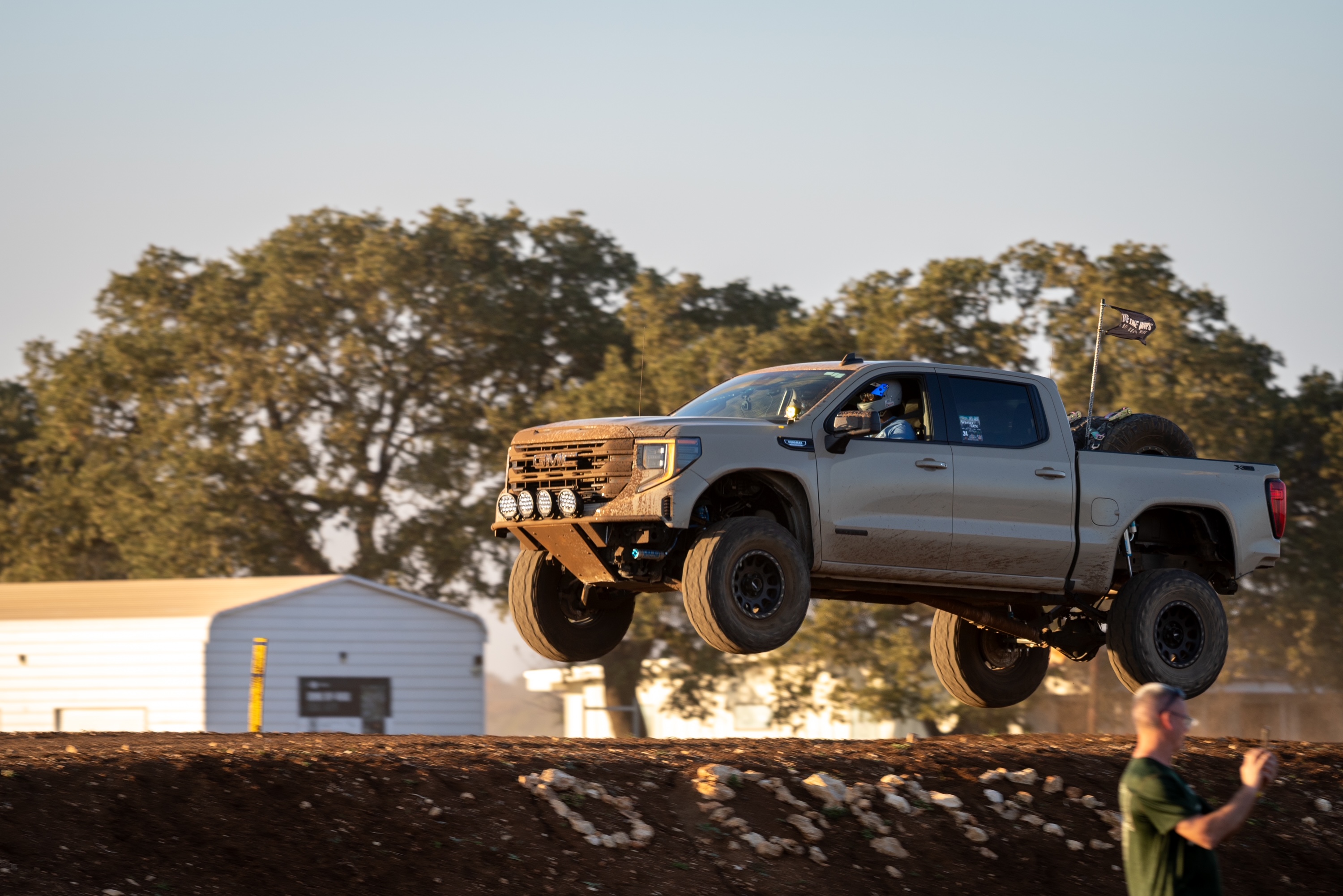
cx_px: 672
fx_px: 10044
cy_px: 448
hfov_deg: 7.6
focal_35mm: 269
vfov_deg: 5.1
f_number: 4
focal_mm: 179.5
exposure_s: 1/320
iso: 125
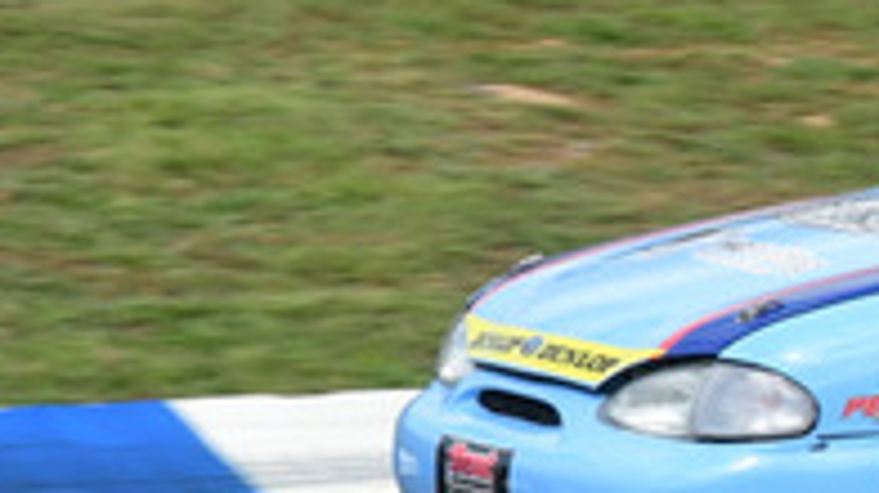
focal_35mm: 513
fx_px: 11950
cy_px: 152
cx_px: 1475
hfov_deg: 4.2
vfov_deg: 2.4
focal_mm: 80
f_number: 11
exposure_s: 1/400
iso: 400
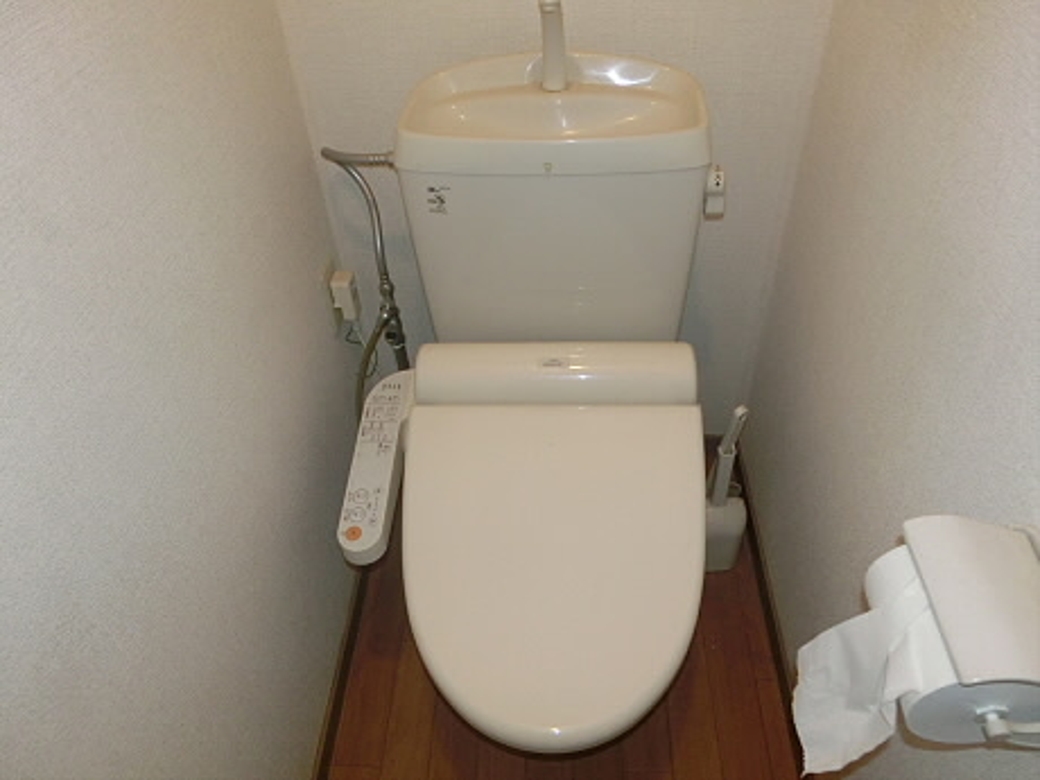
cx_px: 520
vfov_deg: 54.9
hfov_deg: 69.4
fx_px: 751
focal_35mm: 25
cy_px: 390
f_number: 3.5
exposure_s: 1/60
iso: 400
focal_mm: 4.5
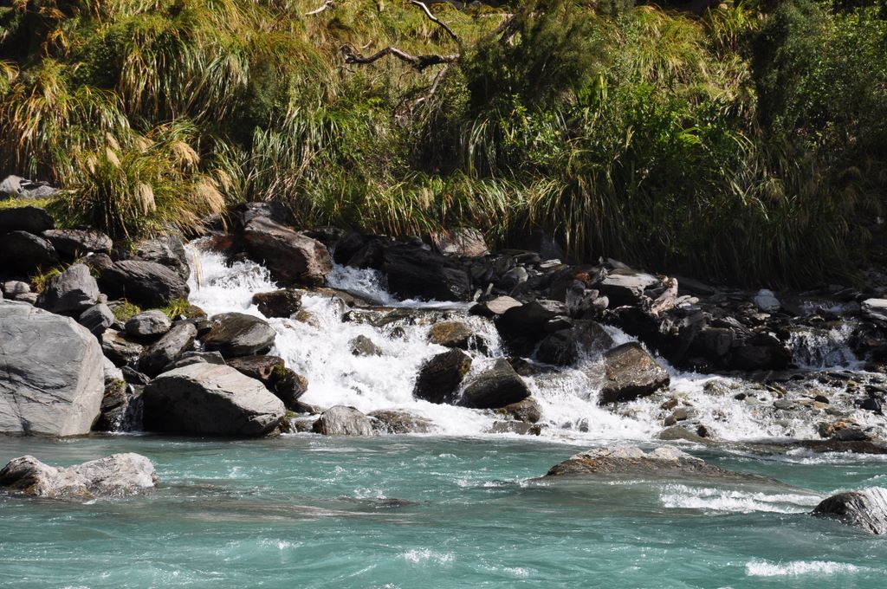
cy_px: 294
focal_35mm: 158
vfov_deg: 8.7
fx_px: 3876
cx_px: 444
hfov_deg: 13.1
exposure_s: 1/250
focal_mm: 105
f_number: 10
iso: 200
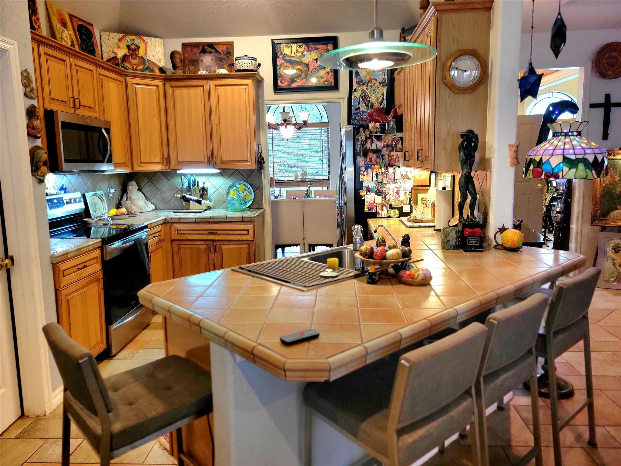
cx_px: 310
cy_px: 233
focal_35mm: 26
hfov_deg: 67.3
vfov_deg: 53.1
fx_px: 466
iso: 320
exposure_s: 1/60.2
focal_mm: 5.4
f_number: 1.8
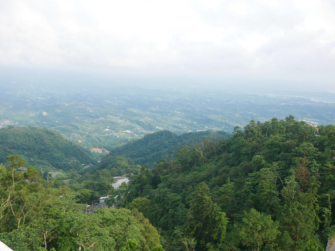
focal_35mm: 40
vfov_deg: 36.0
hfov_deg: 46.8
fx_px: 387
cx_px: 168
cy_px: 126
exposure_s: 1/640
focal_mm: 20
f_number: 4
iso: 200
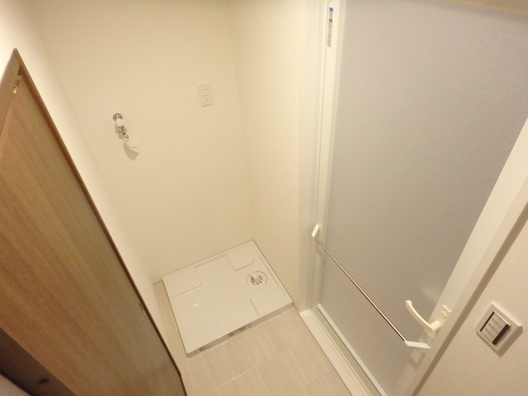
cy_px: 198
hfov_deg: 79.0
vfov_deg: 63.4
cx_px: 264
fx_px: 320
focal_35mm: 21
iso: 800
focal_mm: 3.7
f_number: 3.5
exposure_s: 1/40
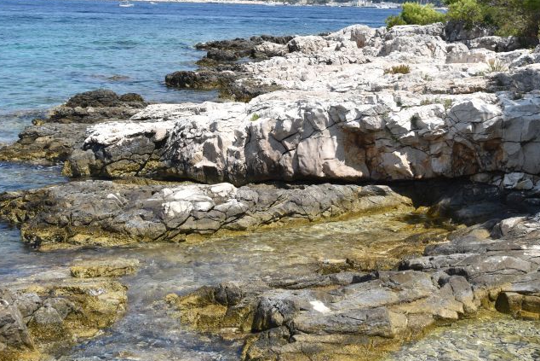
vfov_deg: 21.4
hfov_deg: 31.8
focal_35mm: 63
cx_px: 317
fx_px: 945
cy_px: 82
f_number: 9
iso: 200
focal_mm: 26
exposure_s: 1/320
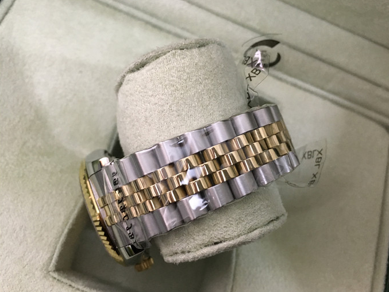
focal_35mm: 30
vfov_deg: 46.8
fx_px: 337
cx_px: 200
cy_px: 145
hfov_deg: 59.9
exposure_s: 1/17
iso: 200
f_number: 2.2
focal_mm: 4.15
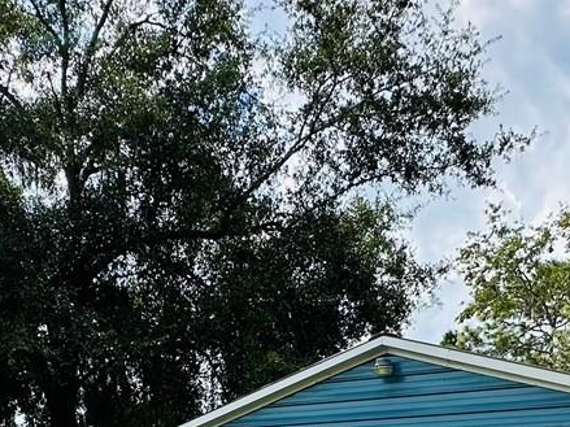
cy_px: 632
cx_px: 213
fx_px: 840
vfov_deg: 23.3
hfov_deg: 37.3
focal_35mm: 51
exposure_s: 1/1024
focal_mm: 2.22
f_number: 2.2
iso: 50
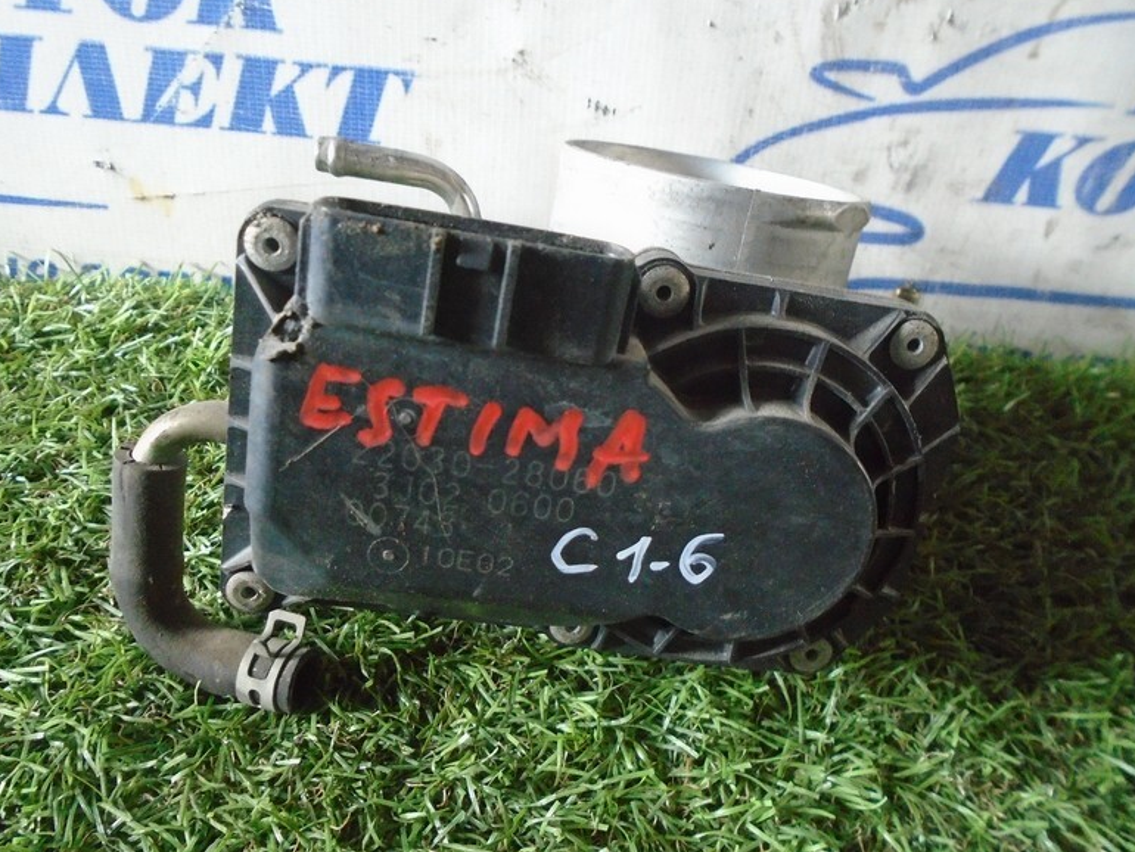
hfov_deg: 65.3
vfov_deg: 51.4
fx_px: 886
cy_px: 422
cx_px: 559
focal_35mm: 27
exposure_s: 1/20
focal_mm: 4.6
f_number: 3.2
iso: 640
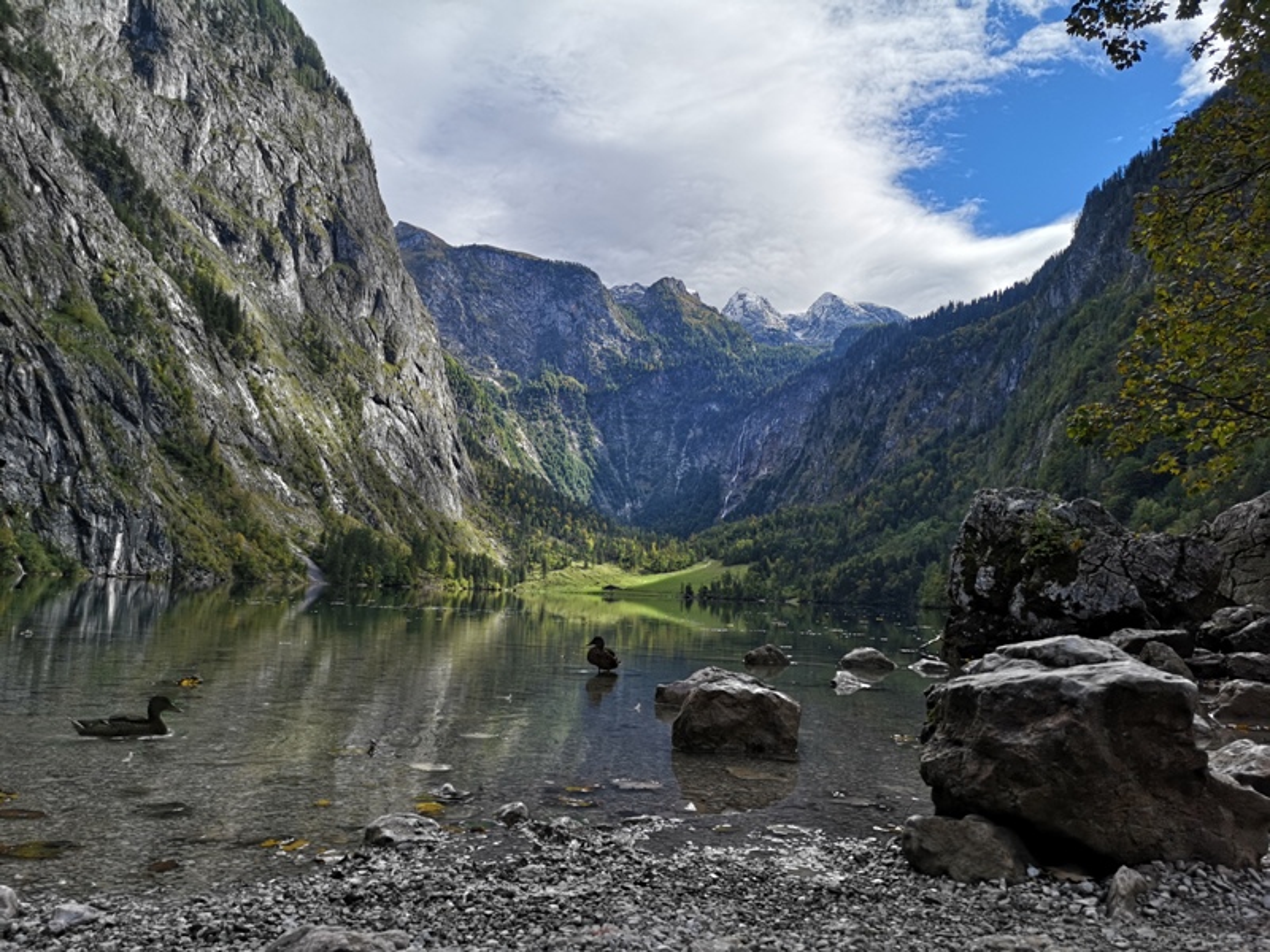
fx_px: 991
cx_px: 635
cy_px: 476
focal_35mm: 27
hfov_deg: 65.3
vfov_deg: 51.4
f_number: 1.8
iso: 50
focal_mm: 3.95
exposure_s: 1/3571
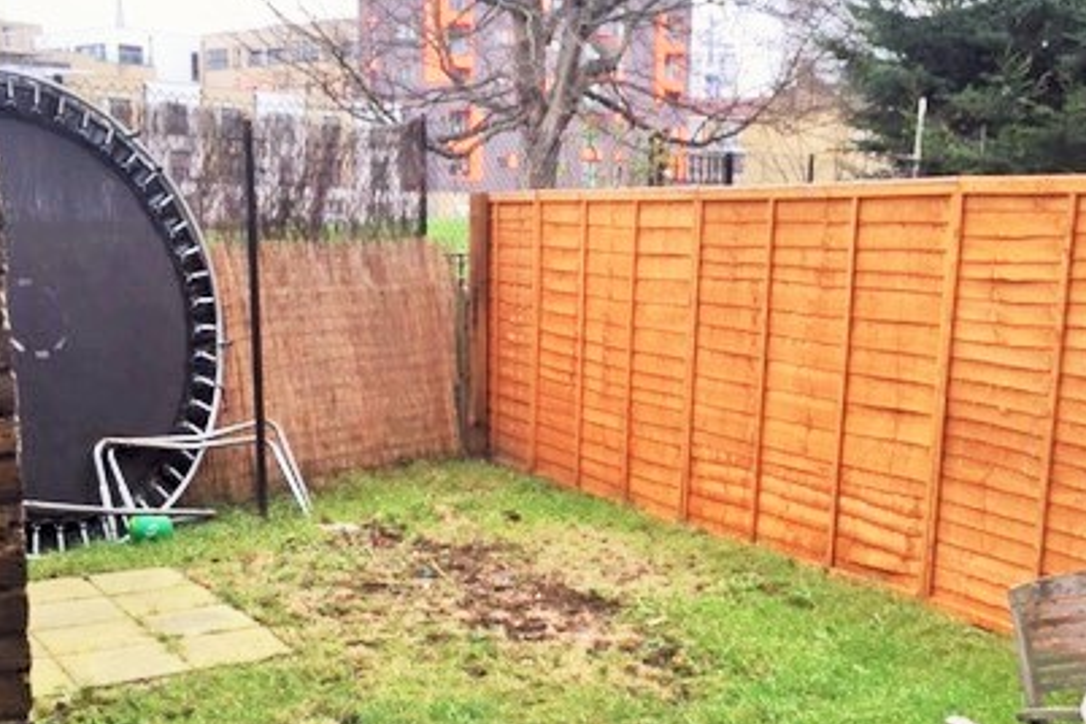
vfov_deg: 27.7
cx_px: 578
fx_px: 1448
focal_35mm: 48
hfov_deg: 41.1
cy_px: 546
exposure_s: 1/100
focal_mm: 4.15
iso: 32
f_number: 2.2
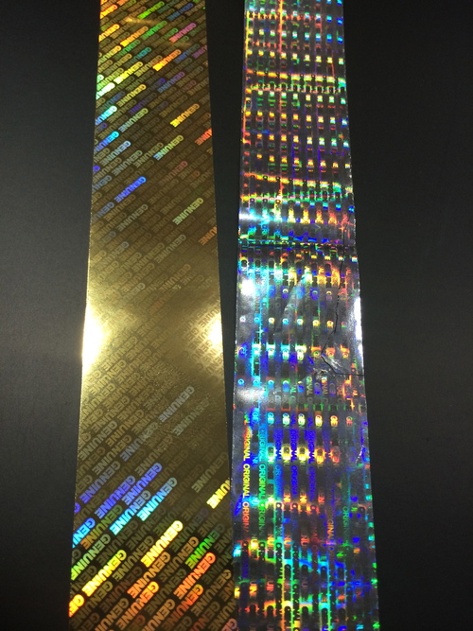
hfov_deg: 46.8
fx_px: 547
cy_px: 316
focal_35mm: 30
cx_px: 236
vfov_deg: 60.0
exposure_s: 1/30
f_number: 2.2
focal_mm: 4.12
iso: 40
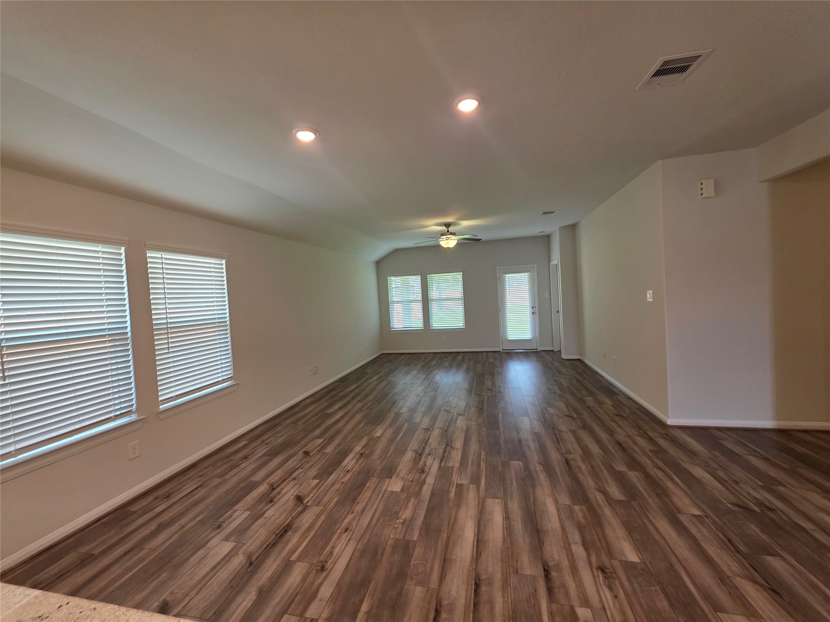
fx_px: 312
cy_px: 311
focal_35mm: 13
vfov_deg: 89.9
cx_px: 415
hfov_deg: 106.2
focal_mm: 2.2
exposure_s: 1/120
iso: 160
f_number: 1.9
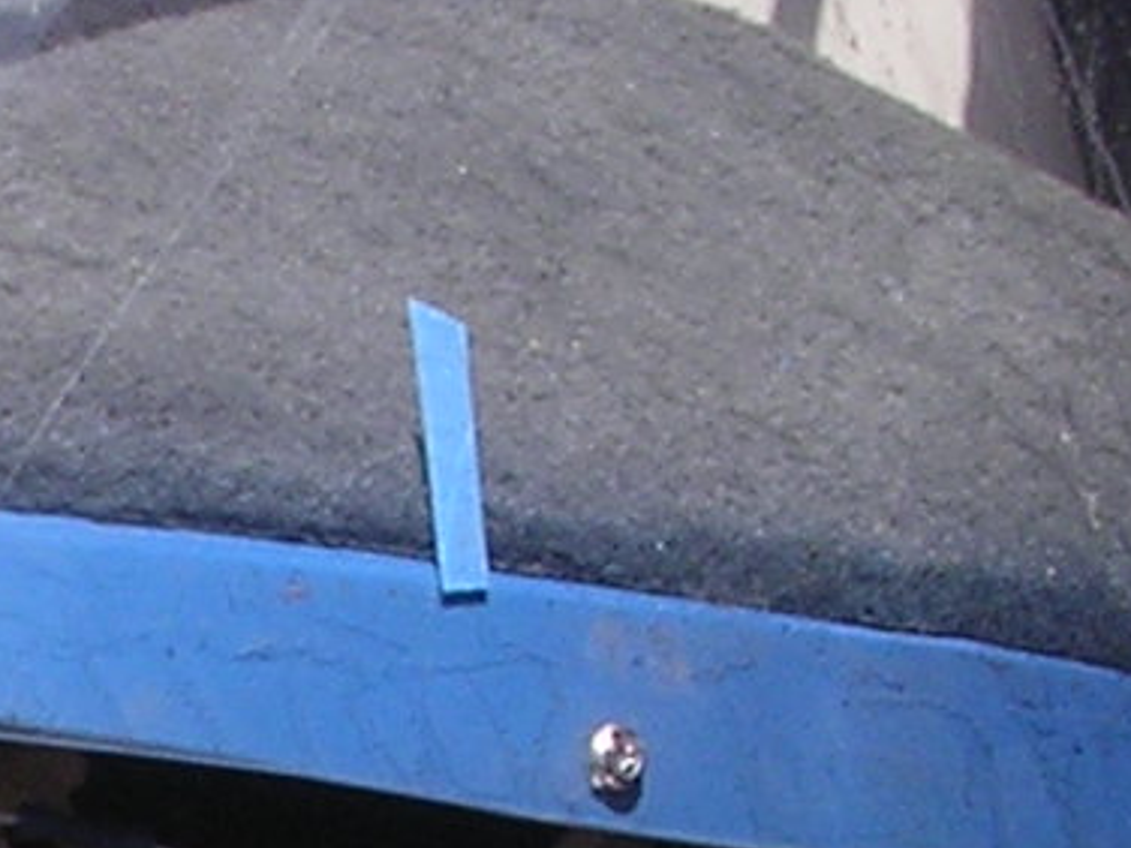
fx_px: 6763
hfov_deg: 9.1
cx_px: -902
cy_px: 1816
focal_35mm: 207
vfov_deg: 6.9
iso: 100
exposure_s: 1/229
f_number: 5.6
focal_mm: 5.8
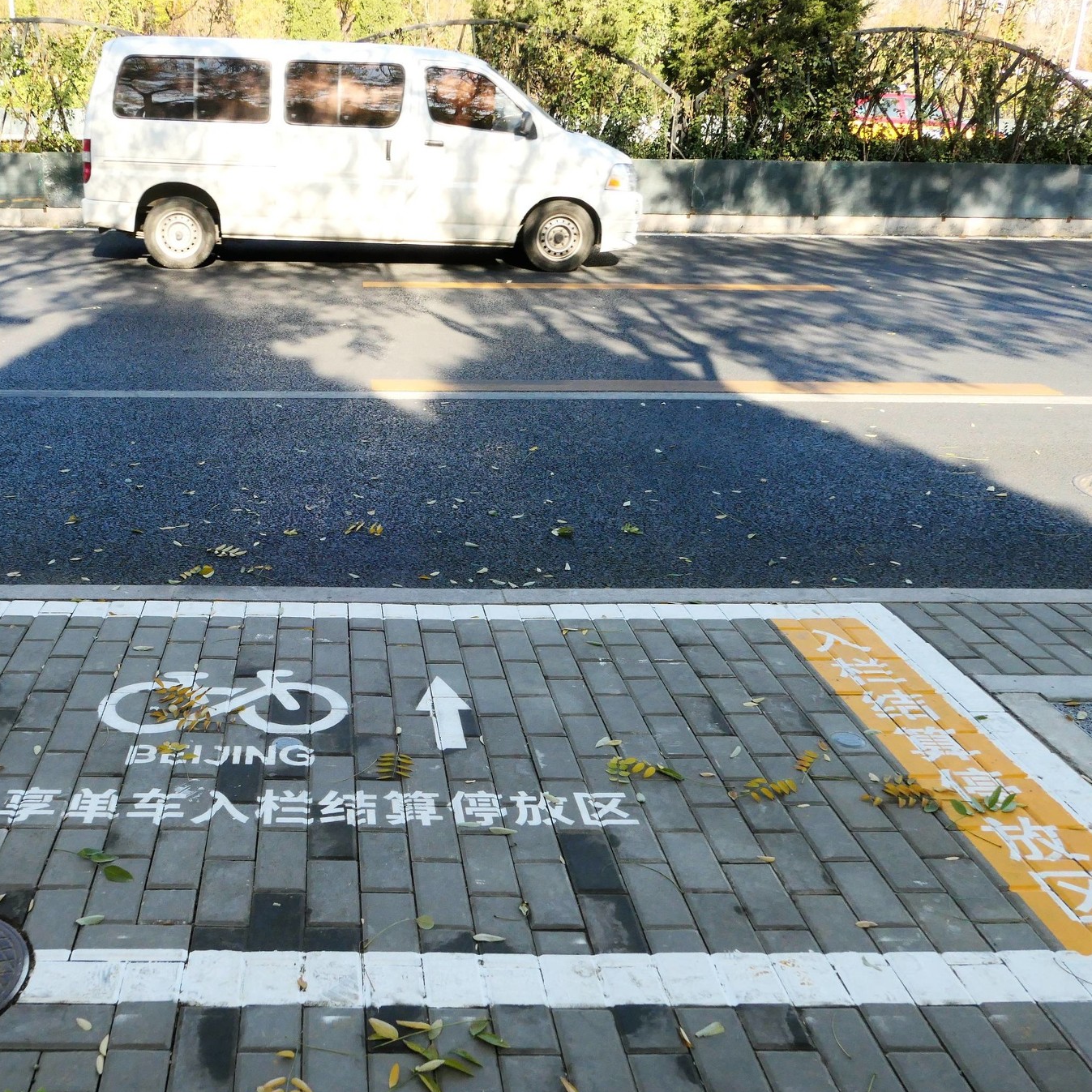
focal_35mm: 31
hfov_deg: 51.1
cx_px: 323
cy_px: 551
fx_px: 1106
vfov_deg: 52.5
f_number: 5
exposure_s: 1/800
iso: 800
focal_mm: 8.8
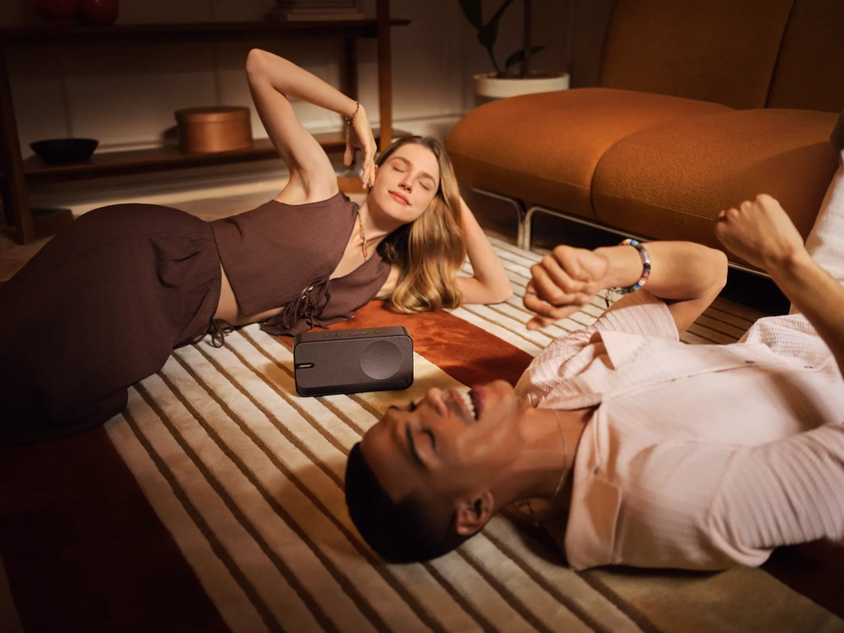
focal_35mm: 36
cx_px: 422
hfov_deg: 51.4
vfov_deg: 39.7
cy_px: 316
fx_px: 878
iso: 400
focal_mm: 45
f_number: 2.8
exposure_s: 1/500
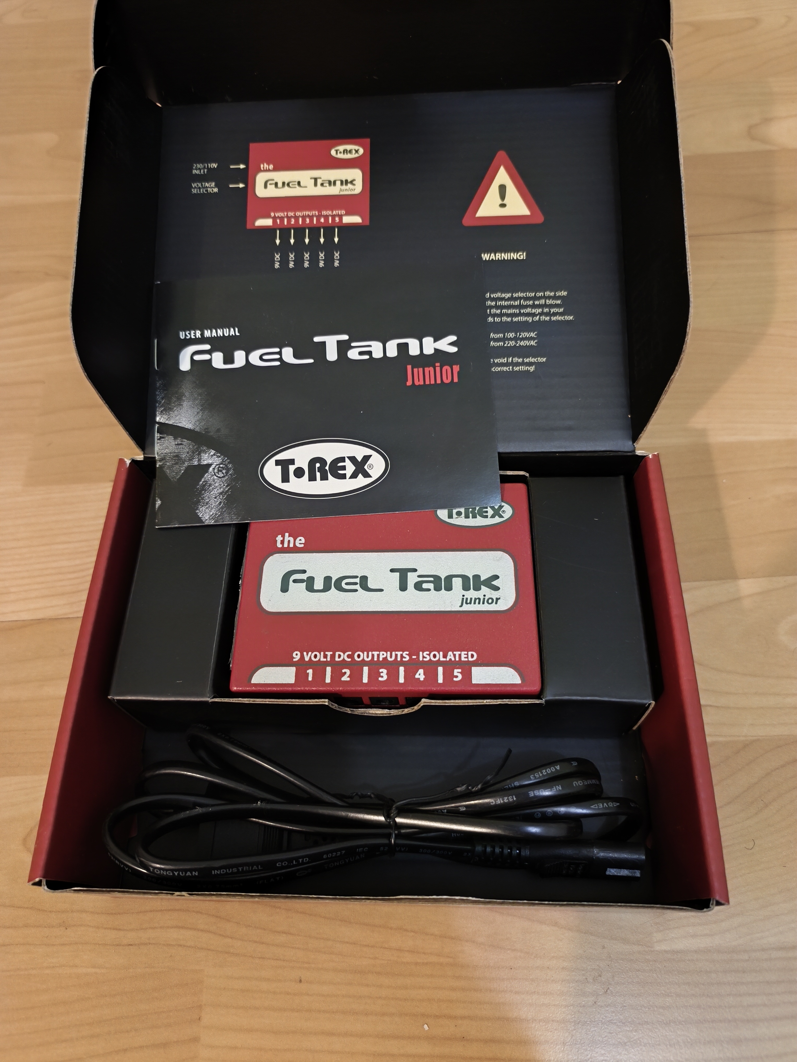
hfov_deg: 58.9
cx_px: 398
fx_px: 706
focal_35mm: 23
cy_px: 531
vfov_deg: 73.9
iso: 3200
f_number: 1.65
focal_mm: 6.14
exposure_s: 1/25
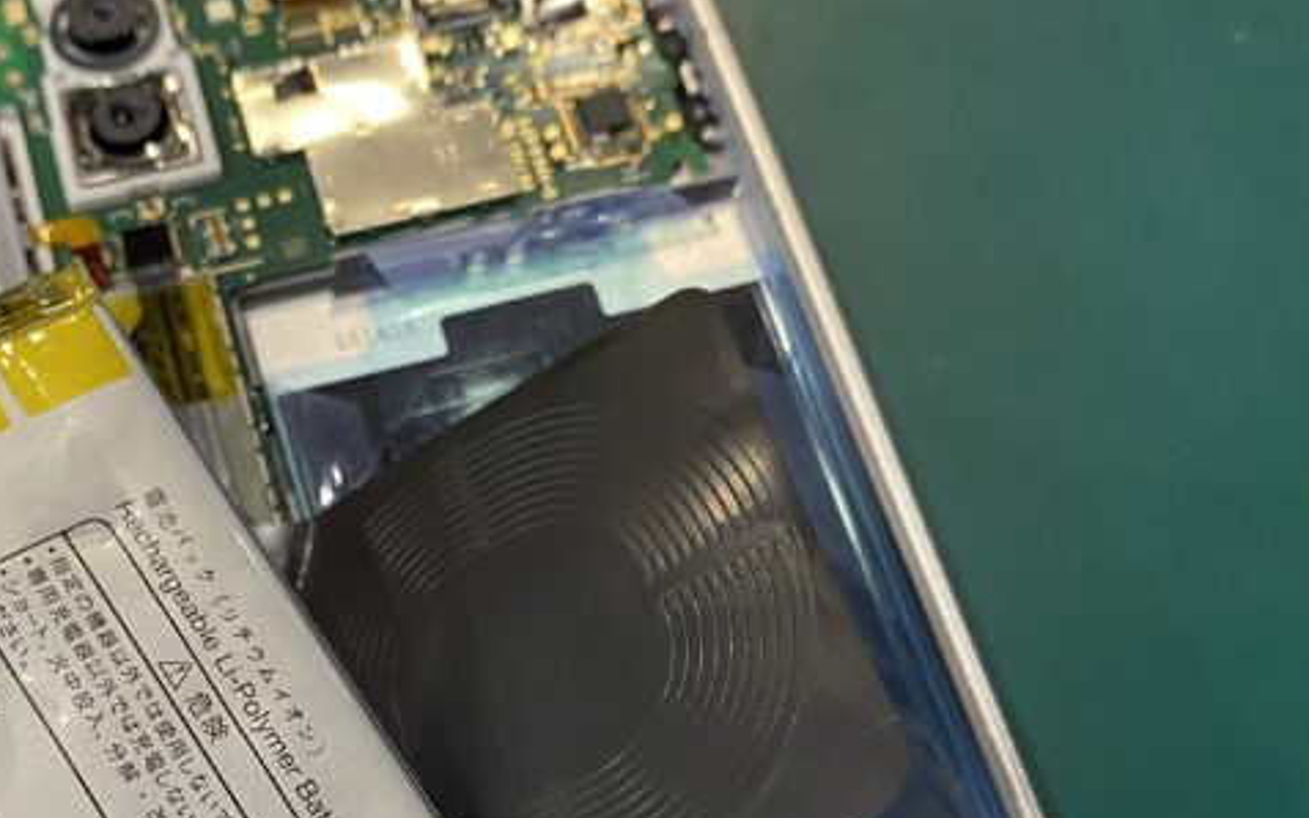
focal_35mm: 52
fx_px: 1855
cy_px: 751
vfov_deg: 24.1
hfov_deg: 38.4
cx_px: 428
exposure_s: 1/50
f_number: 1.8
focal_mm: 4.25
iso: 80
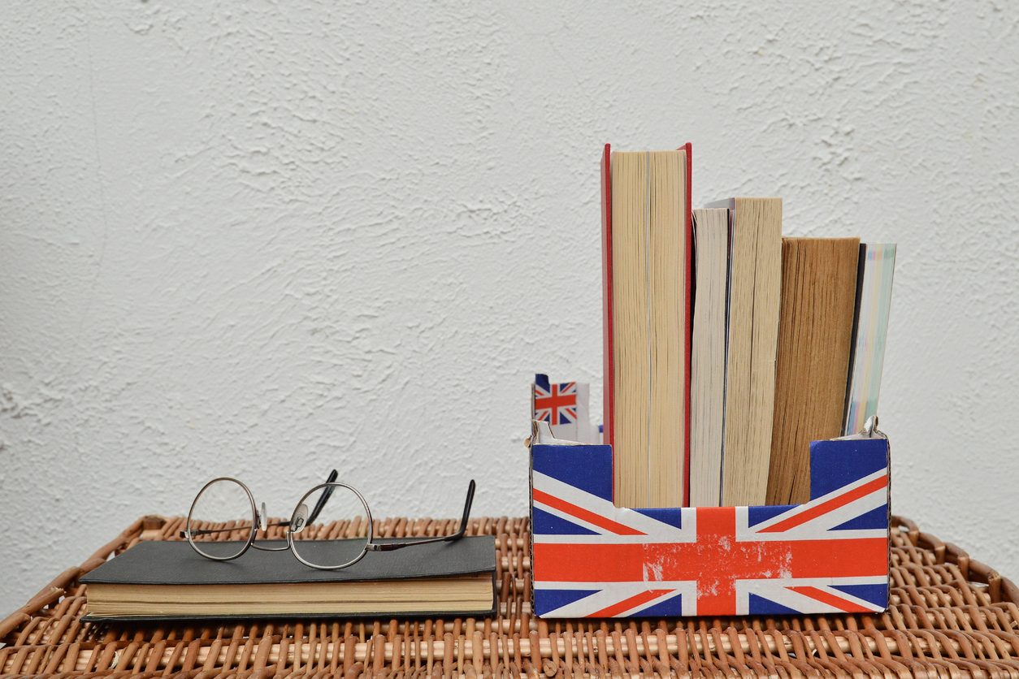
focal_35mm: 39
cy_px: 340
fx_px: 1104
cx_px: 510
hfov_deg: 49.6
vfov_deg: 34.2
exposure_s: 1/320
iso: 400
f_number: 7.1
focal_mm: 26
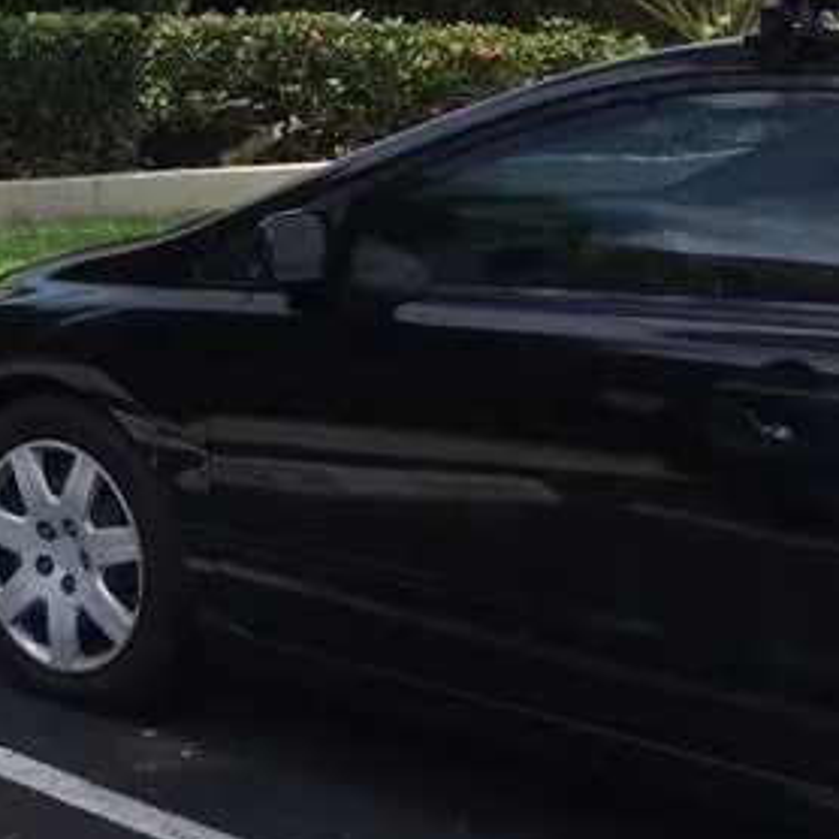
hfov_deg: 16.2
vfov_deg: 16.8
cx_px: -302
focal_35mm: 101
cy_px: -36
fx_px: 2770
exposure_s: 1/1217
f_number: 2.4
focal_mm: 3.3
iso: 25
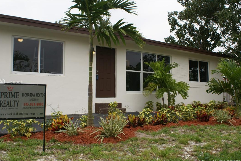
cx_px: 122
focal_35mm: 37
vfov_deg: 36.0
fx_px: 248
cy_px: 83
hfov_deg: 51.9
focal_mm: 24
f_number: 5.6
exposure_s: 1/320
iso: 100
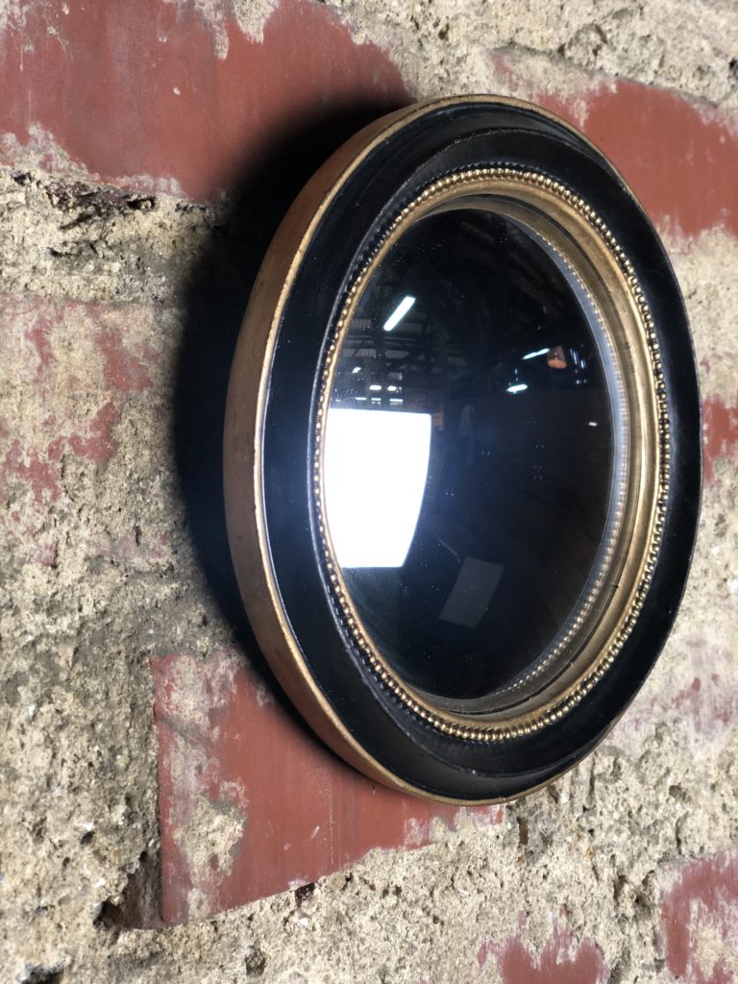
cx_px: 369
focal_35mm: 52
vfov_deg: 36.8
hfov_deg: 28.0
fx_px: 1478
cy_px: 492
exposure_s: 1/33
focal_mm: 6
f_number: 2.4
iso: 100
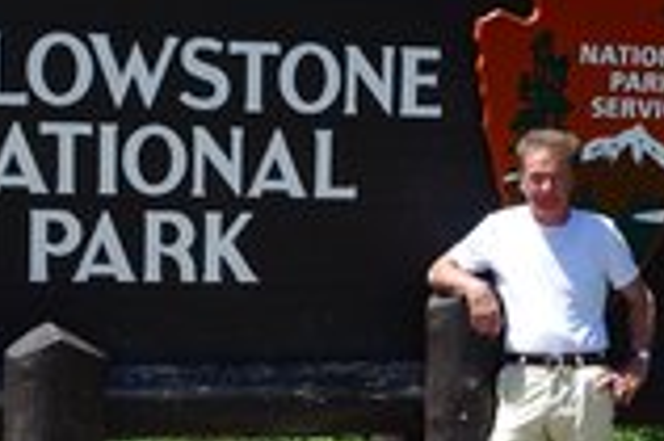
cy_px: 344
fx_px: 1769
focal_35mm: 96
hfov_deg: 21.2
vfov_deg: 14.2
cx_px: 265
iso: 125
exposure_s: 1/320
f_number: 5.6
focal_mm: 13.92
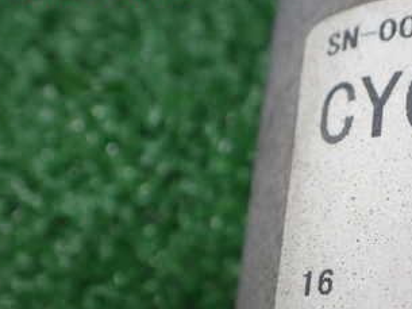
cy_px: 269
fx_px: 702
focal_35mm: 59
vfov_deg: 24.2
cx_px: 340
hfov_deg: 31.7
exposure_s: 1/125
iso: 100
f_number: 2.3
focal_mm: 5.4
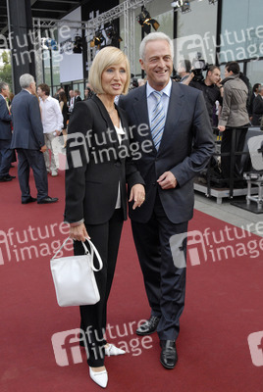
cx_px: 132
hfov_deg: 34.3
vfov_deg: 49.5
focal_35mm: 39
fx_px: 426
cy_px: 196
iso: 800
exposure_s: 1/160
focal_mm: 26
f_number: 7.1
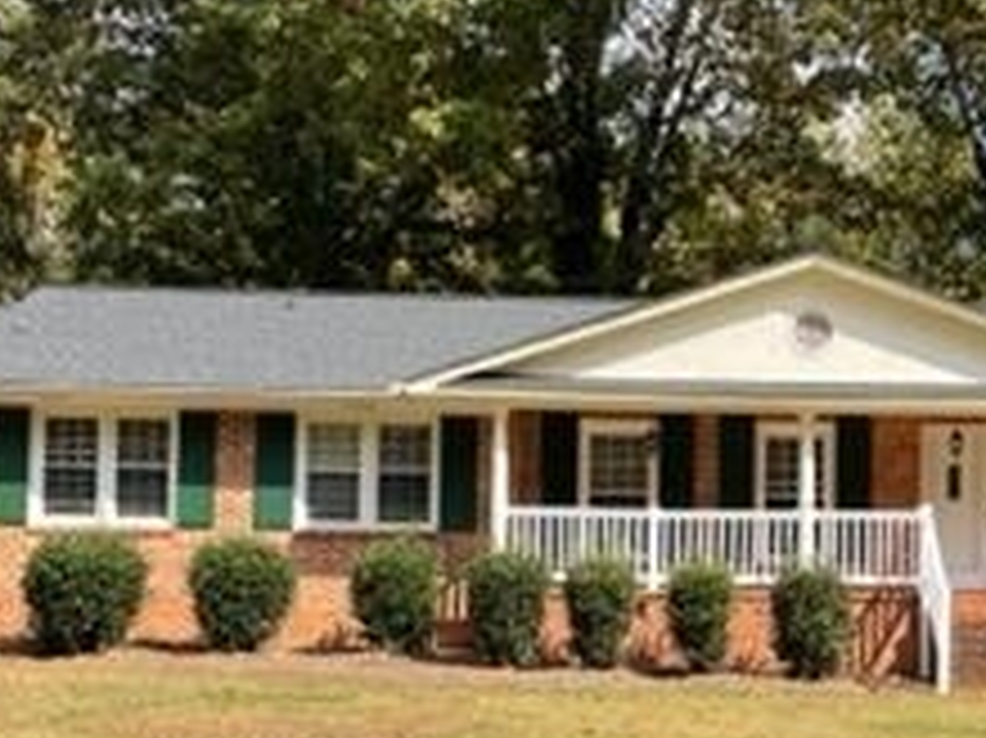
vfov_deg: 19.0
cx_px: 725
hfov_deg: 25.4
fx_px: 2164
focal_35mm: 76
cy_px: 662
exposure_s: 1/1949
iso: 32
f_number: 1.6
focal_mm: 4.2
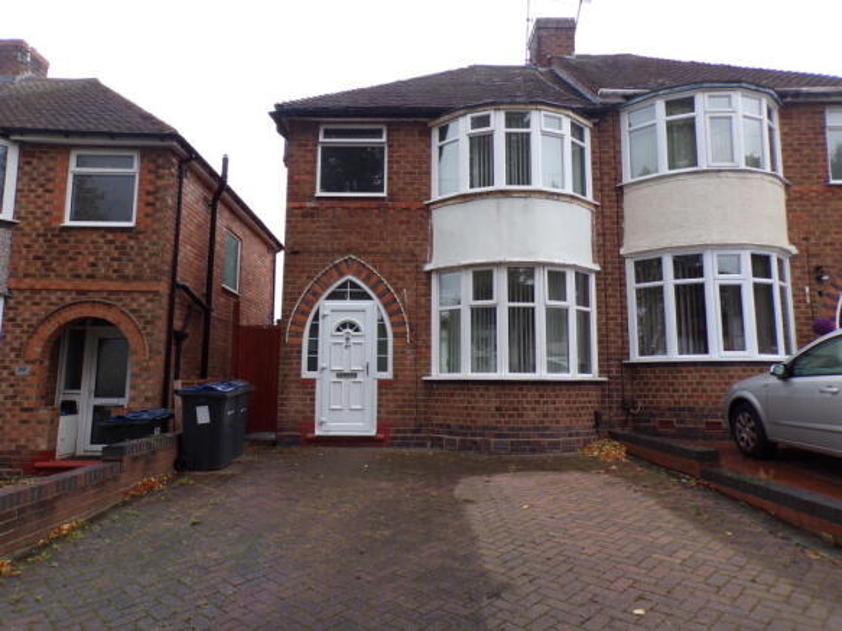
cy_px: 316
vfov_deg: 56.8
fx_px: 584
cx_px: 421
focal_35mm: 24
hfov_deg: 71.6
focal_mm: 4.3
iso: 80
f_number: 4.3
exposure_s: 1/120
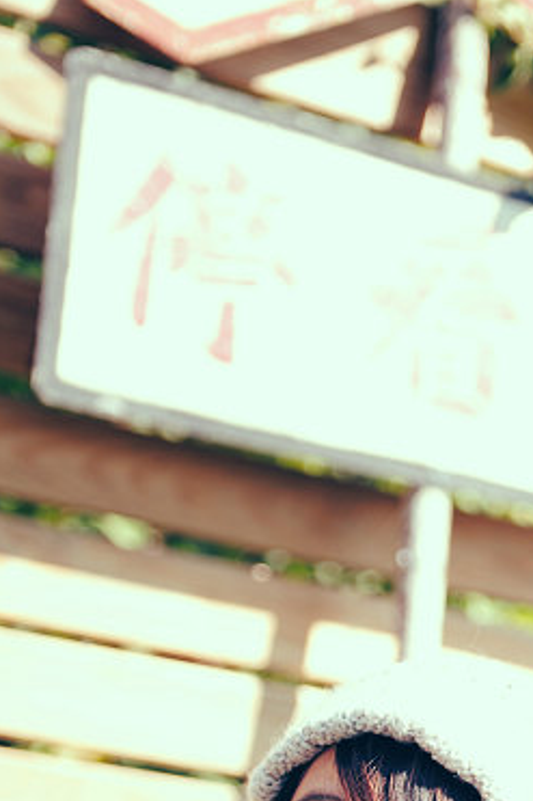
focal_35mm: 125
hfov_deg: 10.9
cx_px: 516
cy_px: 665
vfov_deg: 16.3
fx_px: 2778
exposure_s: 1/1000
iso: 200
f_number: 2.8
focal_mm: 58
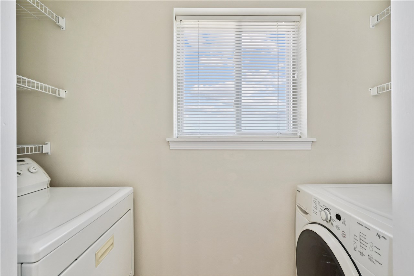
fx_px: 184
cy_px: 138
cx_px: 207
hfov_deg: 96.7
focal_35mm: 16
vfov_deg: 73.7
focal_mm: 16
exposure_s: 1/60
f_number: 9
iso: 400
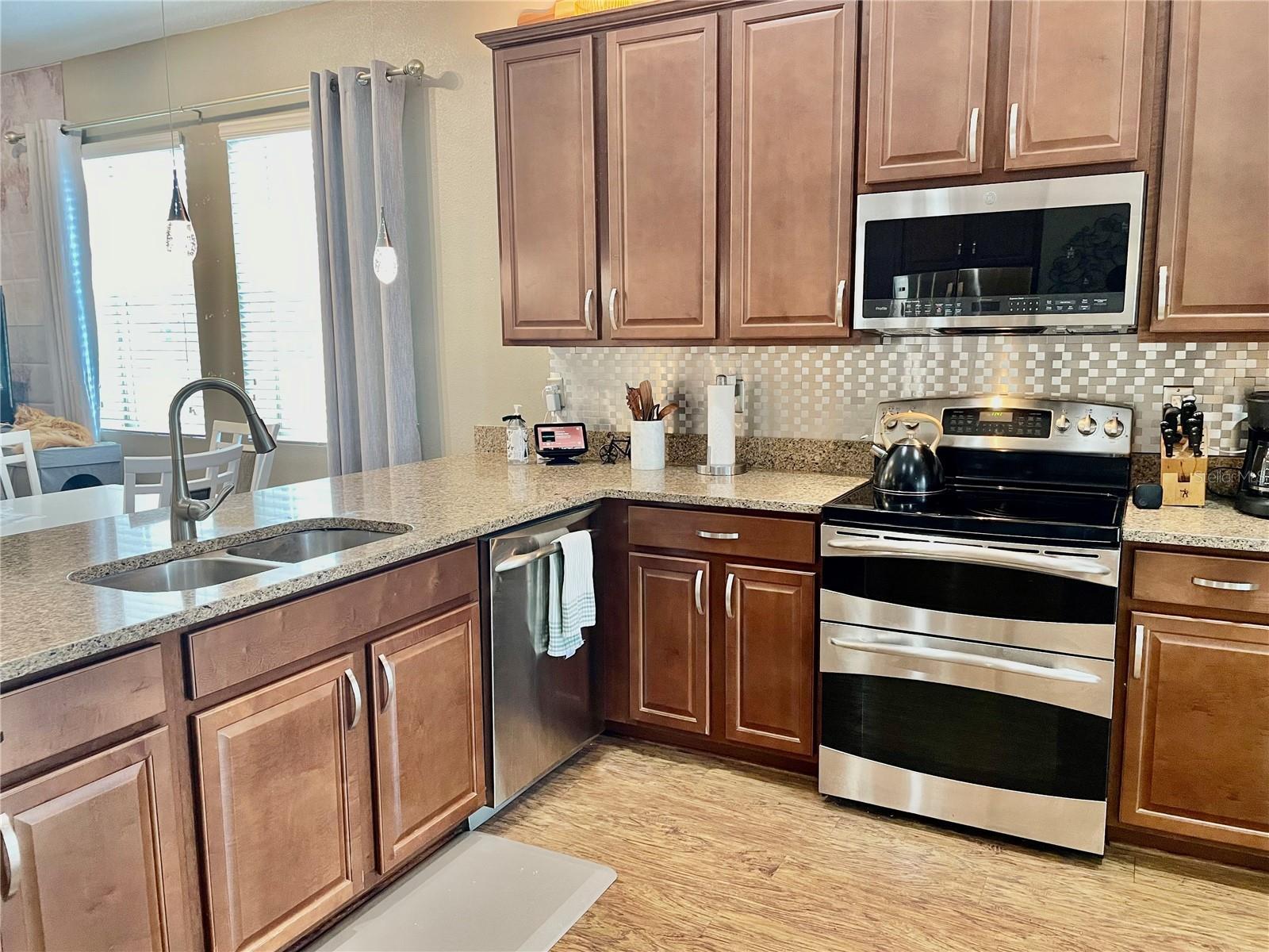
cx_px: 634
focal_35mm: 26
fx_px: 953
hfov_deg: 67.3
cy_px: 476
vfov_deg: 53.1
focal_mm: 4.2
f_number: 1.6
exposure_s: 1/60
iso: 250
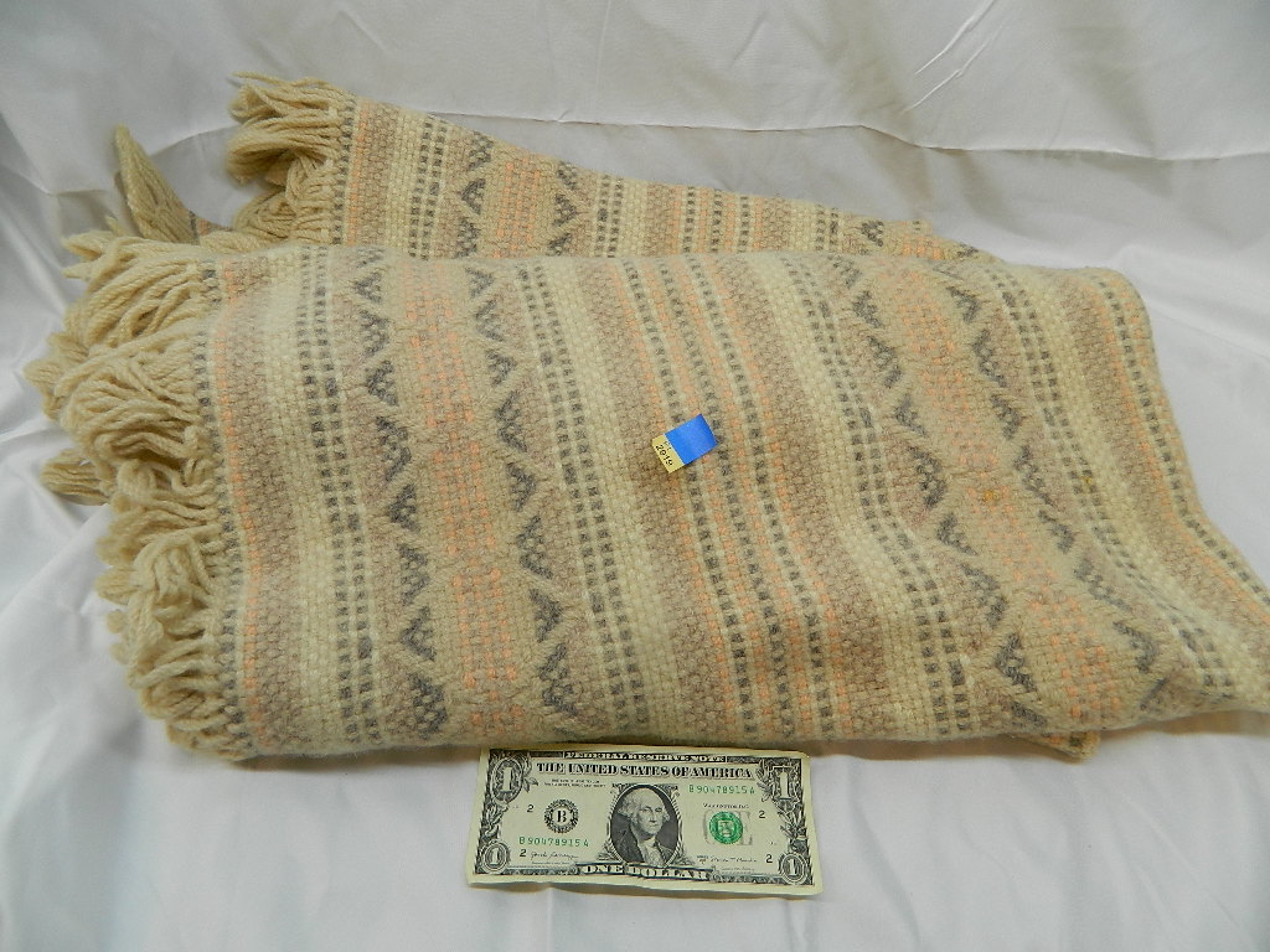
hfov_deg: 69.4
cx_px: 635
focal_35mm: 25
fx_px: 917
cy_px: 476
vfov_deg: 54.9
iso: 80
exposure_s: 1/60
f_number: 3.1
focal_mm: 4.5
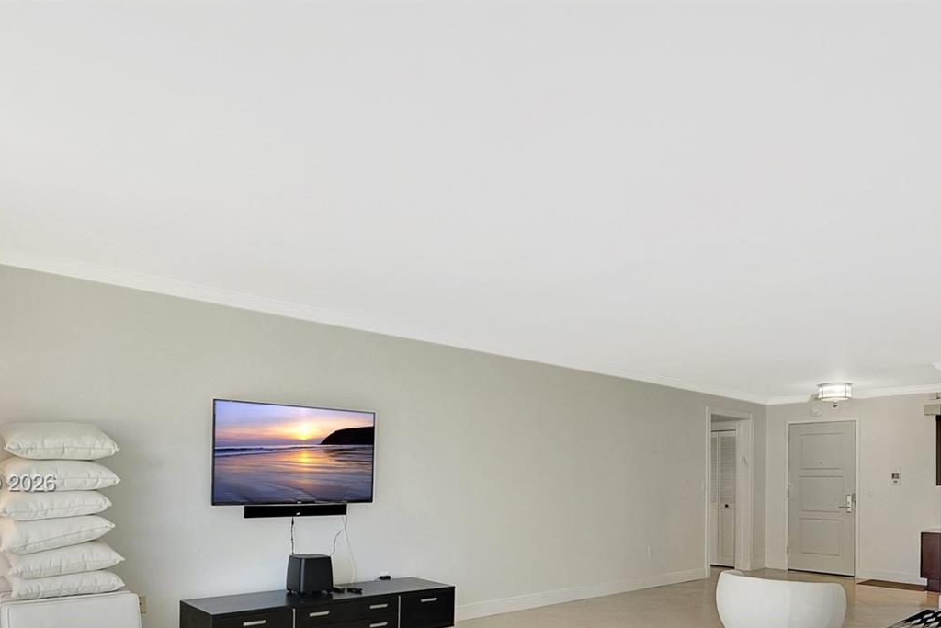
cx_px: 505
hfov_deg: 69.7
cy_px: 485
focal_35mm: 26
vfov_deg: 47.7
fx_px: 674
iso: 640
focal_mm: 16.5
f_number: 13
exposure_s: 1/8
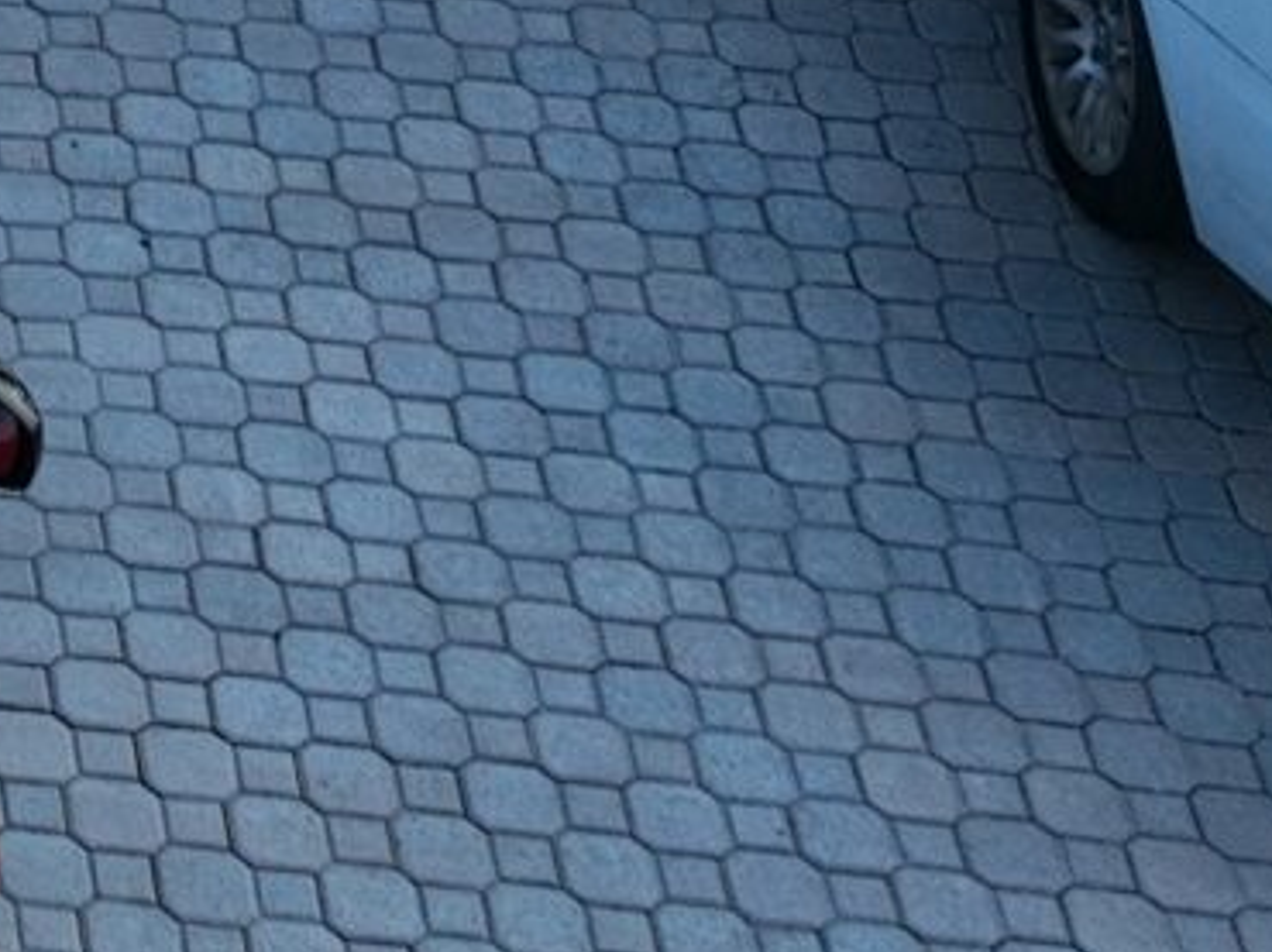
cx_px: -2035
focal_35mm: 166
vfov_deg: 7.4
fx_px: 6096
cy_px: -2275
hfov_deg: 10.0
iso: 400
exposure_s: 1/200
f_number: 2.8
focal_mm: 12.29
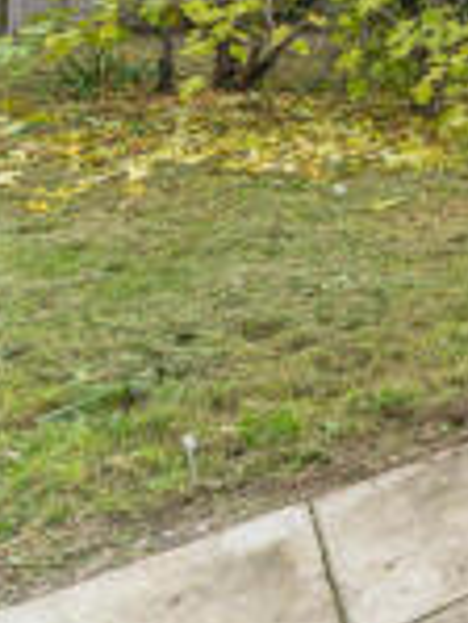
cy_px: -19
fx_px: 774
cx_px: 938
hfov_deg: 19.2
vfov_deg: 38.3
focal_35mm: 43
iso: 200
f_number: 8
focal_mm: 14
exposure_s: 1/50
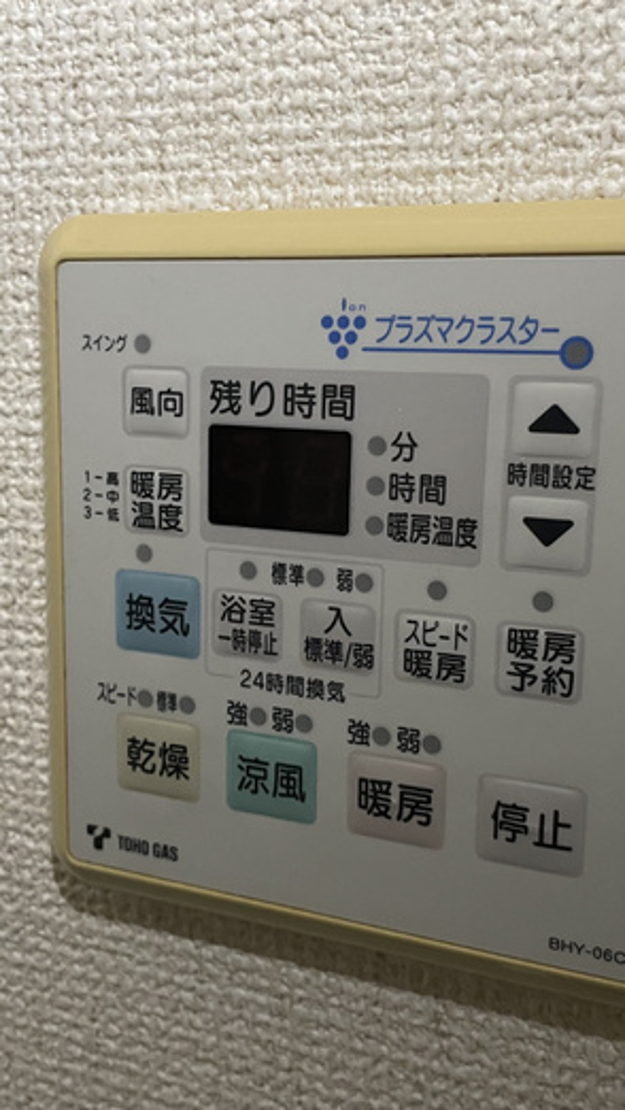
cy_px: 554
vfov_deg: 52.8
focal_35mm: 38
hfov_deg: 31.2
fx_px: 1118
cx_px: 283
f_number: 1.6
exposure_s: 1/40
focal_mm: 4.2
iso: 500
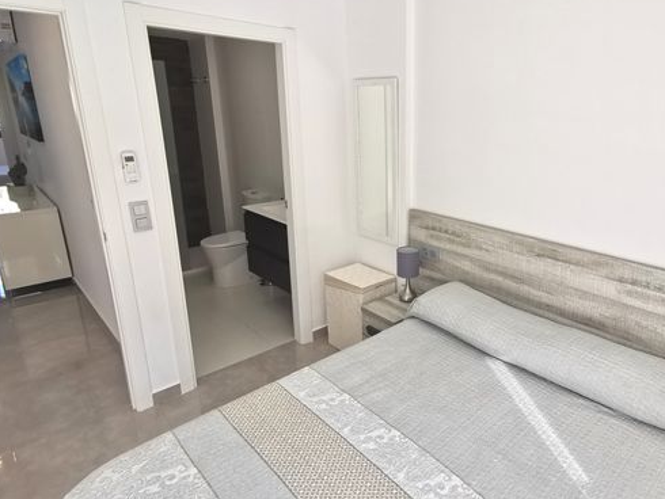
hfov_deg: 72.2
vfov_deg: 58.9
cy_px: 231
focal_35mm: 23
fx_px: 442
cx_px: 430
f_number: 2.2
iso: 50
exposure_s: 1/108
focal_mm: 2.35
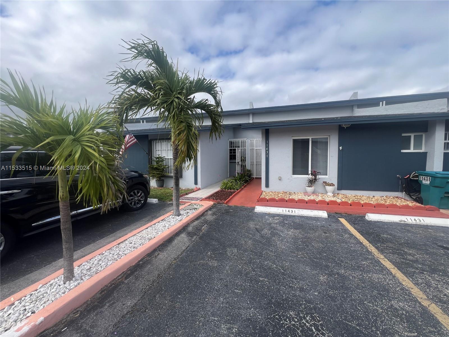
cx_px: 224
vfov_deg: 89.9
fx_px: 169
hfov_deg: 106.2
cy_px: 168
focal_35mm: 13
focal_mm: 1.57
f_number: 1.8
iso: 32
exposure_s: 1/903
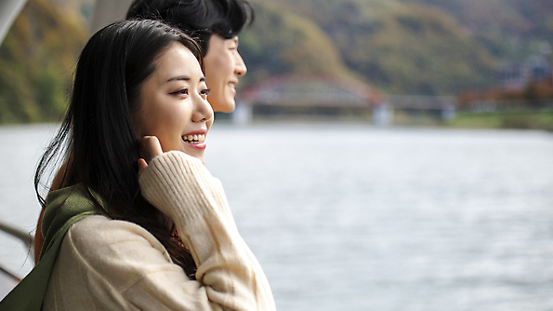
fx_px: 1085
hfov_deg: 28.6
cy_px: 166
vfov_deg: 16.3
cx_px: 277
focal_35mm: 74
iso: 400
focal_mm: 70
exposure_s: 1/3200
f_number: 3.2
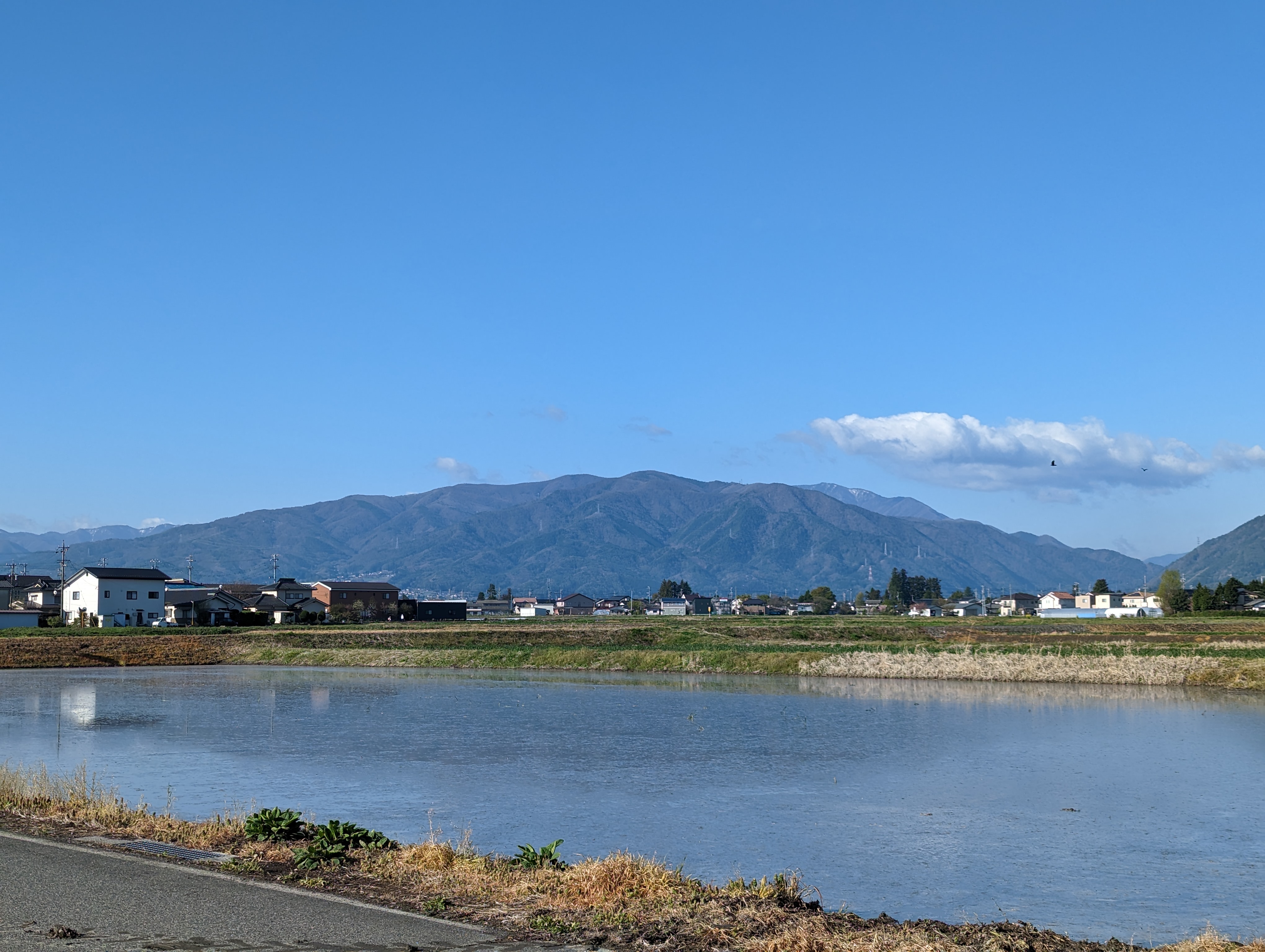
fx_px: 1757
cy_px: 476
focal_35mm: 48
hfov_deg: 39.6
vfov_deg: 30.3
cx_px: 632
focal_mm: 6.81
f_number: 1.85
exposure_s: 1/2000
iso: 50
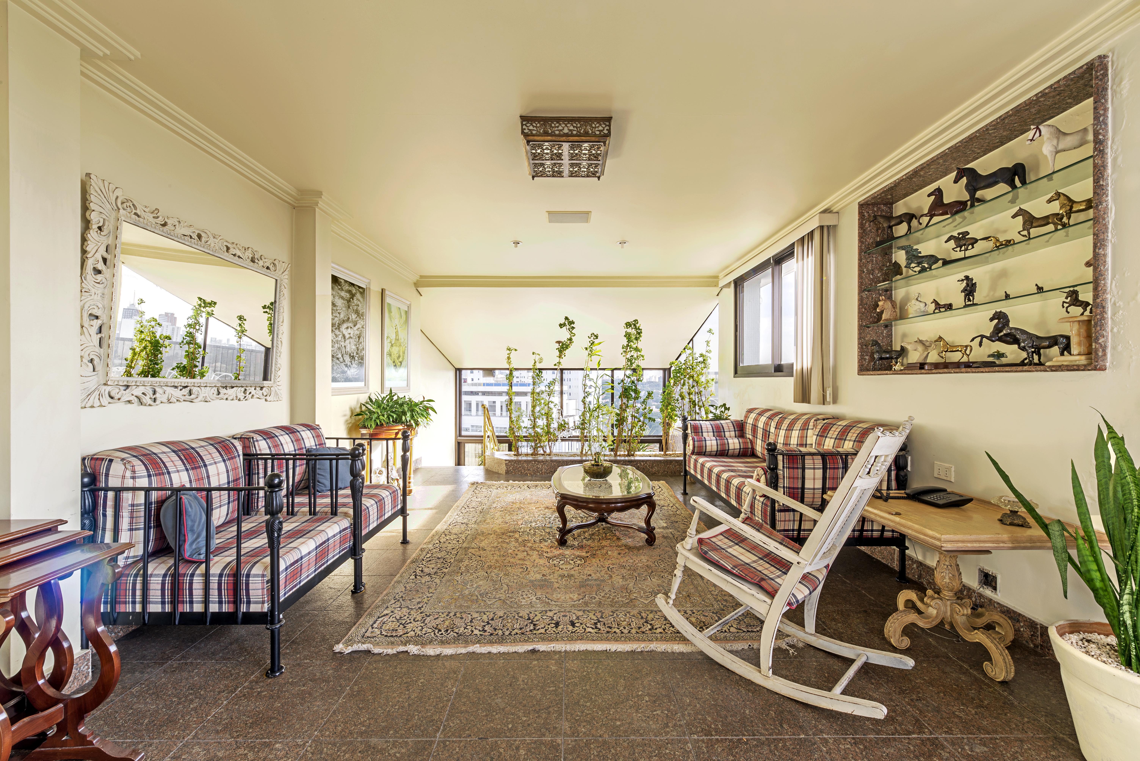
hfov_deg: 104.2
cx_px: 570
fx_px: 443
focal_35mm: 14
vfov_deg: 81.2
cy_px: 380
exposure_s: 3
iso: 100
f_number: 20
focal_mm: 14
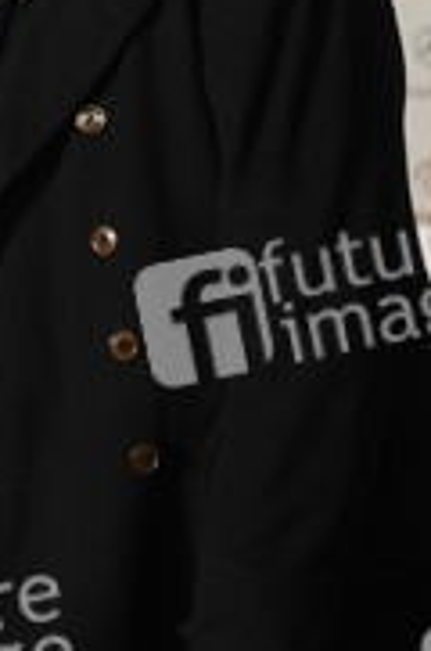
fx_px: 5192
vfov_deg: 7.2
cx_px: -7
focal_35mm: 288
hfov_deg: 4.7
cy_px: 122
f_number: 5.6
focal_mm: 130
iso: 800
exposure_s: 1/80
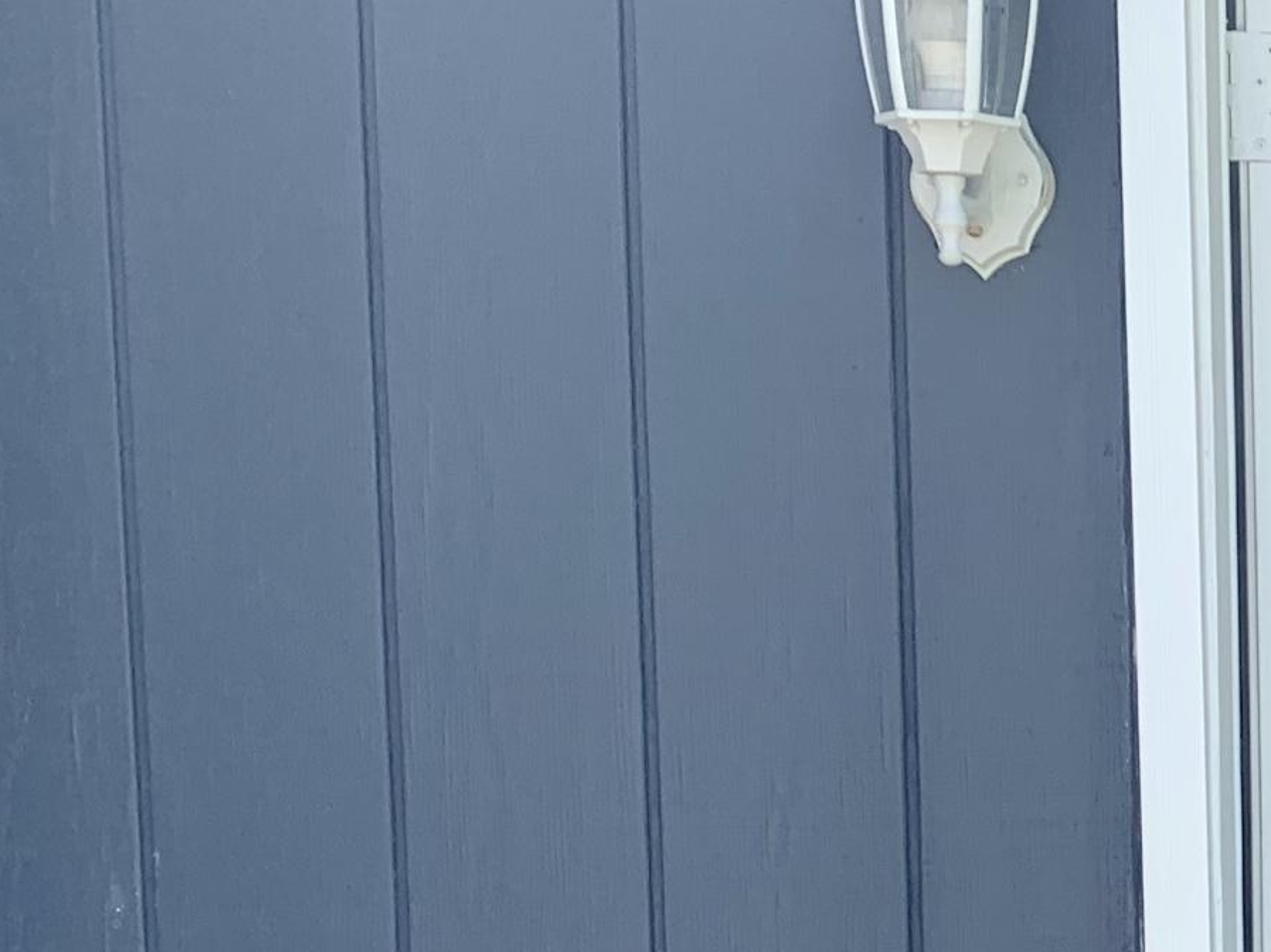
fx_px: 3193
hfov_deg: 20.4
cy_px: 956
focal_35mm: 87
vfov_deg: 16.6
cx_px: 1699
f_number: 1.8
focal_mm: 4.25
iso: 25
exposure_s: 1/631
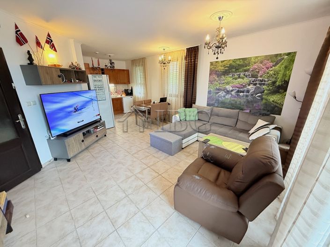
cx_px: 165
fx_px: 133
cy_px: 124
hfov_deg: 102.1
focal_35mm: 14
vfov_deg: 85.6
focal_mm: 2.22
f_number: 2.2
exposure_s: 1/50
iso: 400
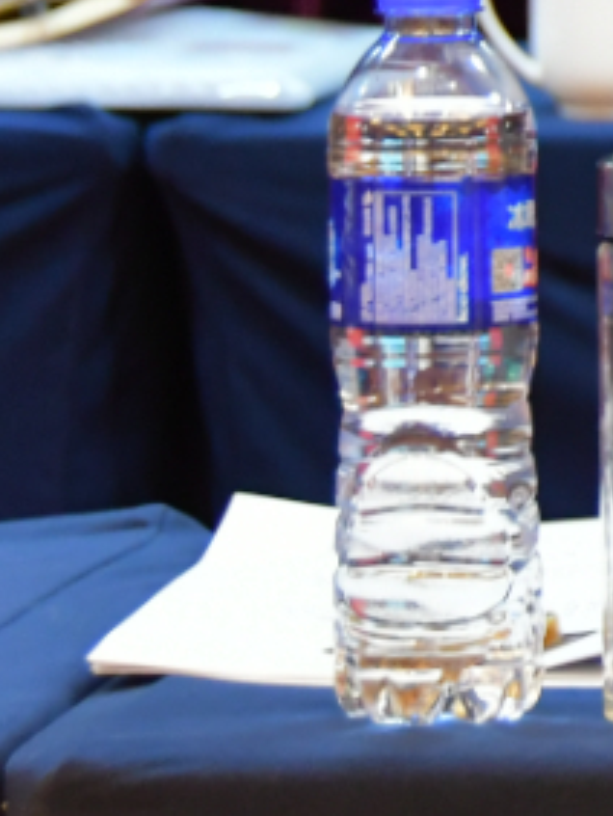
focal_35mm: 327
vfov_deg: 6.0
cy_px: -343
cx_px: 1764
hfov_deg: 4.4
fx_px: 7709
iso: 2000
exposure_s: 1/30
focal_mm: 50
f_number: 4.8
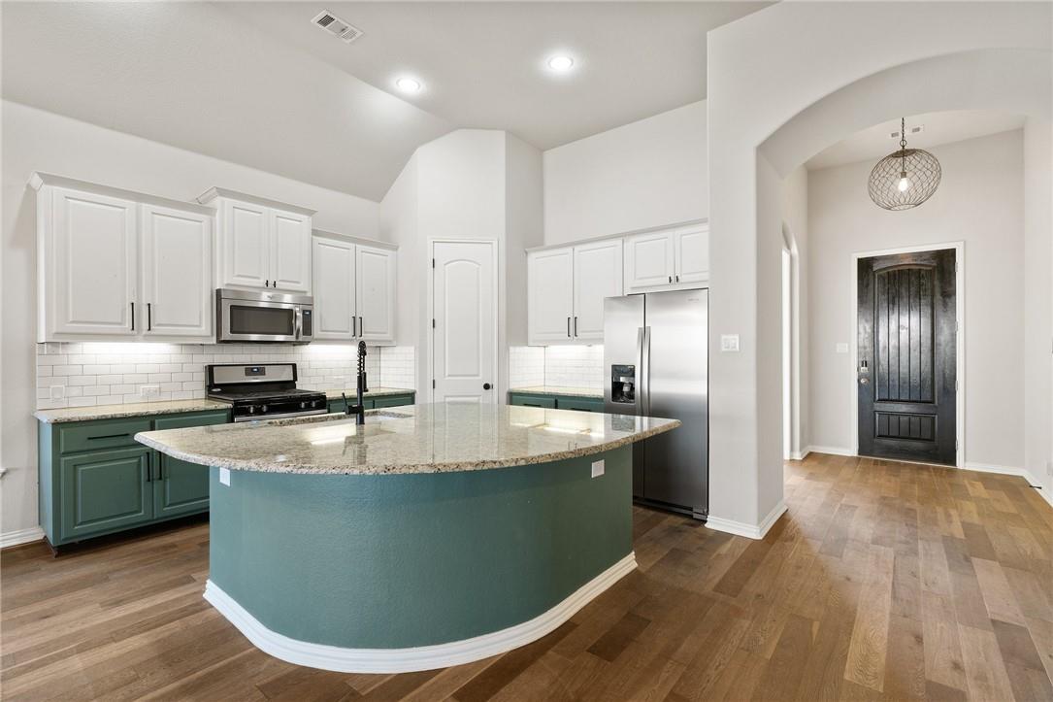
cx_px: 526
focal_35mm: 16
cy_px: 351
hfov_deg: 96.7
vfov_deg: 73.7
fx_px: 468
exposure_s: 1/4
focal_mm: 16
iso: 800
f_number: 8
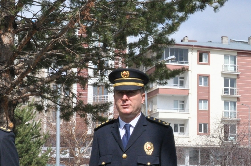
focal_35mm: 103
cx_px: 244
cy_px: 138
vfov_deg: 13.2
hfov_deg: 19.3
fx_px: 717
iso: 800
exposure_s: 1/800
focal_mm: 24
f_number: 14
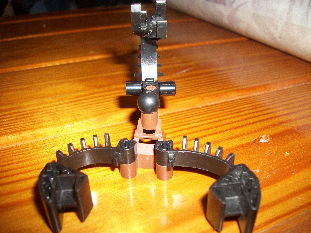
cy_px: 116
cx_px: 156
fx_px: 287
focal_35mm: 32
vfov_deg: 44.2
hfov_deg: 56.8
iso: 80
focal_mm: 5.7
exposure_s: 1/60
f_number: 2.9
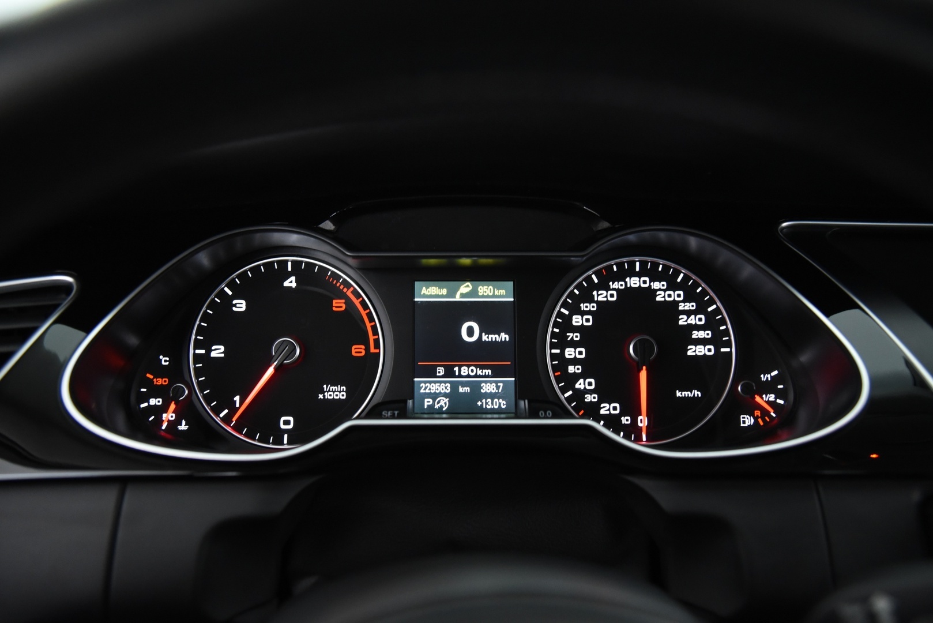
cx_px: 466
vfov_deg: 41.1
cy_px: 312
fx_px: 830
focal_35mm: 32
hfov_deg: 58.7
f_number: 4
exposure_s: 1/30
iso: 4000
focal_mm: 32
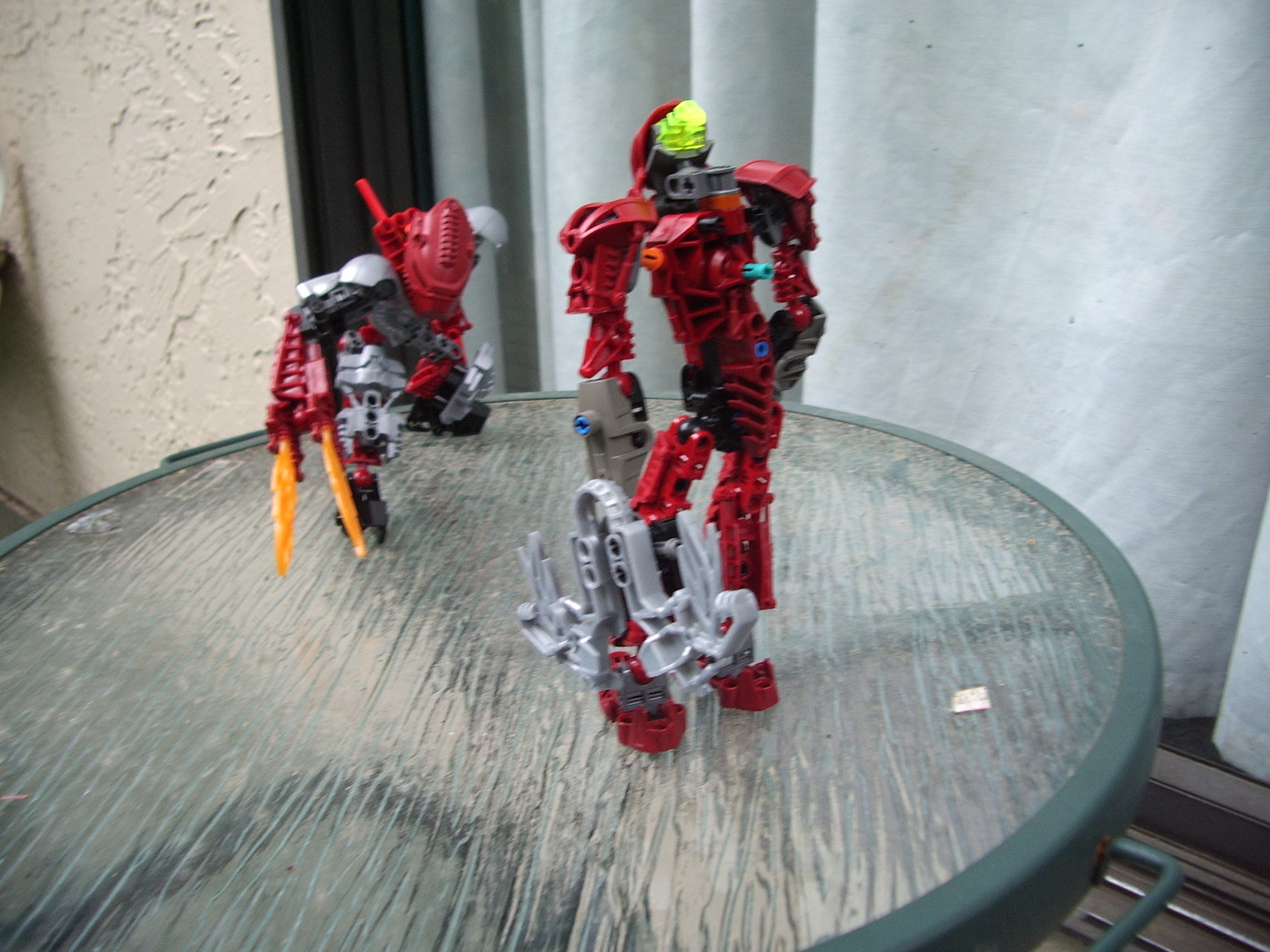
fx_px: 1284
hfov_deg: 52.6
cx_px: 635
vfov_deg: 40.7
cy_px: 476
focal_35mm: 35
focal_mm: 5.8
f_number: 2.6
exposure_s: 1/60
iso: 100
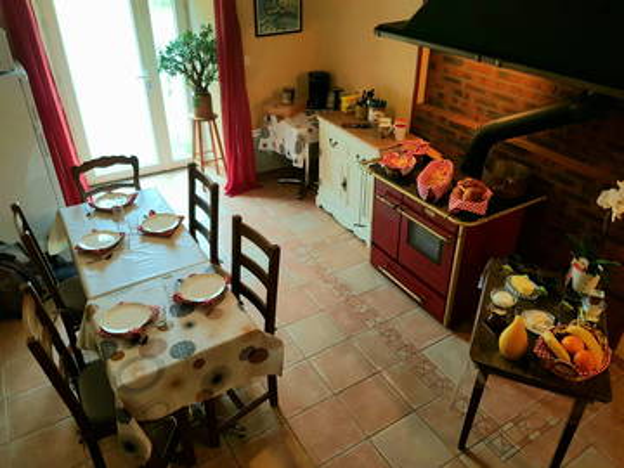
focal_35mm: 26
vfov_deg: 53.1
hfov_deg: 67.3
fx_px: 469
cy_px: 234
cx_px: 312
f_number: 1.7
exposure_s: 1/50
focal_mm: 4.2
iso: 125
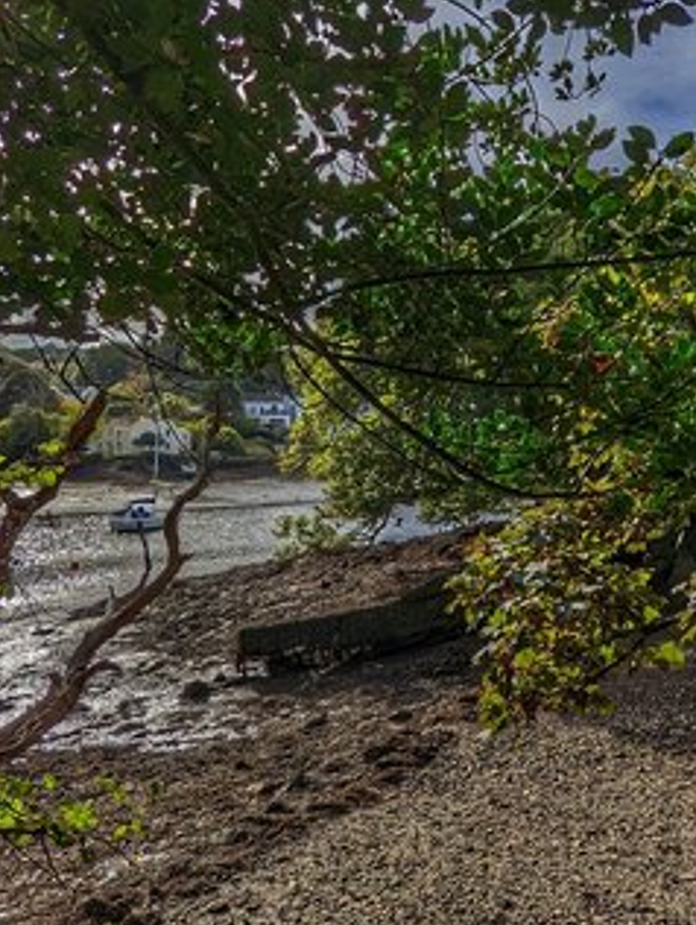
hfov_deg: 39.6
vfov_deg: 50.8
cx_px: 418
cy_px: 356
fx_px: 963
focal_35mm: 36
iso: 45
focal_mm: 2.35
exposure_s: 1/2907
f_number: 2.2
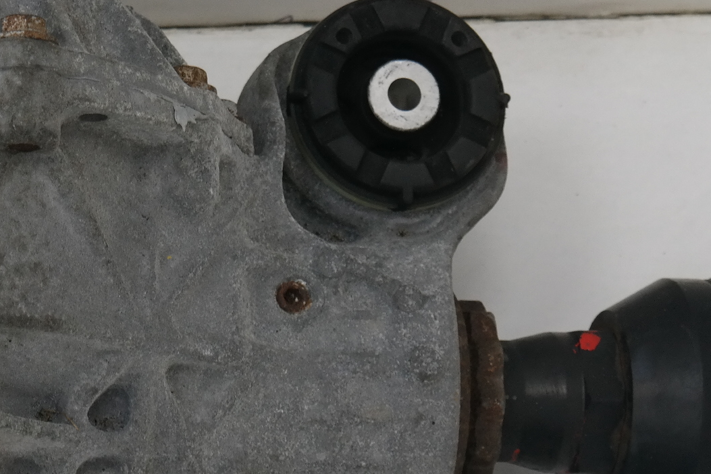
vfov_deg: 7.0
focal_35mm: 195
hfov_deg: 10.5
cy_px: 356
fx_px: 3851
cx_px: 128
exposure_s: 1/80
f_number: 5
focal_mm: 45
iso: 400
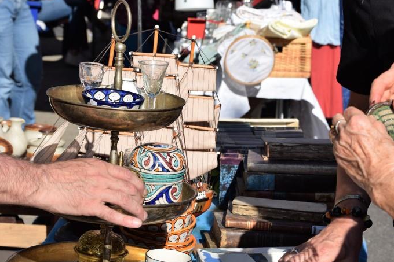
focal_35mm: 113
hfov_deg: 18.1
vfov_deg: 12.1
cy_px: 209
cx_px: 197
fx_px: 1236
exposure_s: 1/320
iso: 100
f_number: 9
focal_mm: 50
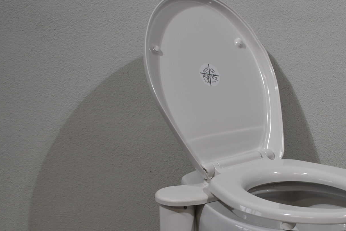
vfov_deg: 21.2
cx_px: 255
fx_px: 606
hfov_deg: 31.4
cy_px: 200
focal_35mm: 63
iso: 100
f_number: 4.5
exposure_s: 1/80
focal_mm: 20
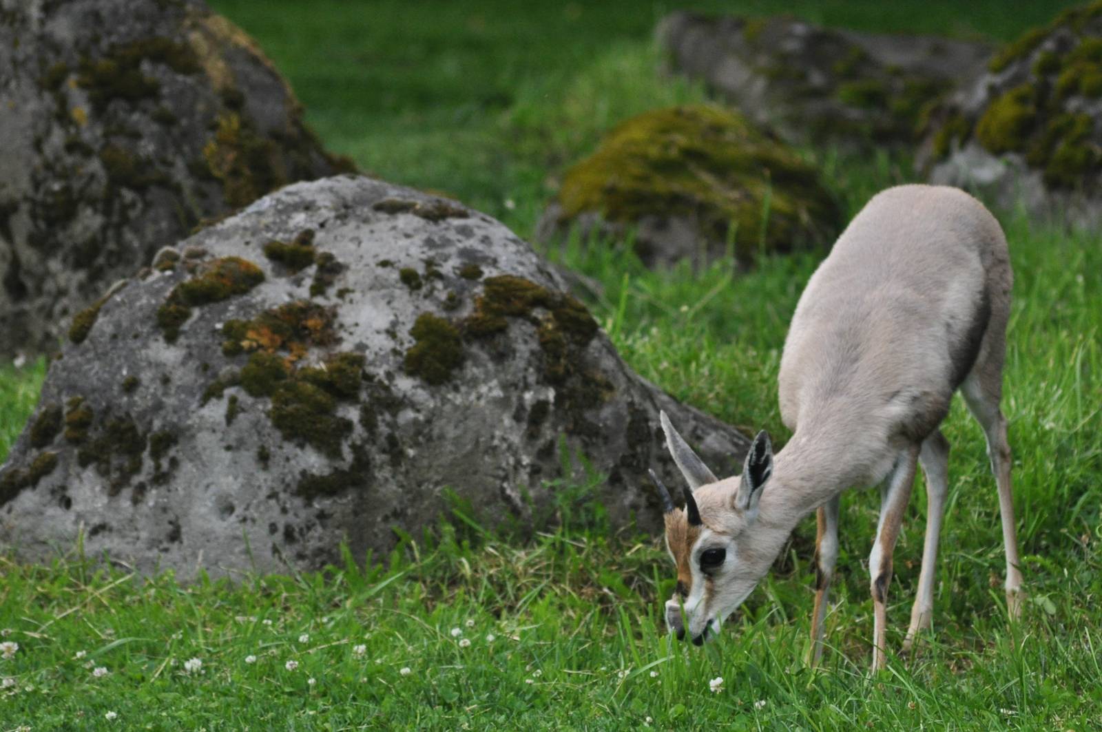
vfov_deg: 4.2
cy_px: 366
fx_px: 10090
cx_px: 551
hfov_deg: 6.3
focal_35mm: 330
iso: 800
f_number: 5
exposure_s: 1/500
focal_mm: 220
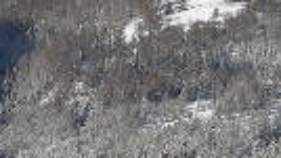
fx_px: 2128
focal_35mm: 286
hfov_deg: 7.5
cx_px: 92
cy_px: 97
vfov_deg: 4.2
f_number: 3.6
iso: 50
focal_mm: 9.2
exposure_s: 1/500
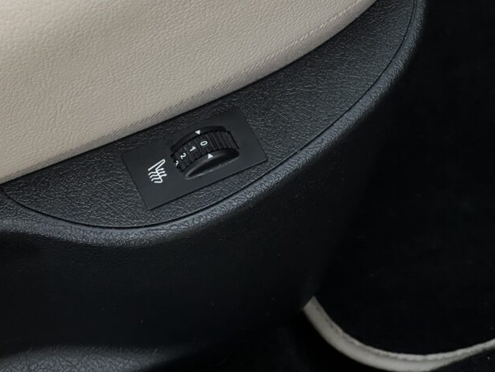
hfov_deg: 19.8
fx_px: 1416
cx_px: 194
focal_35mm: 99
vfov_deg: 14.9
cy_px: 160
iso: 400
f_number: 2.8
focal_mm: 9
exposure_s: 1/40
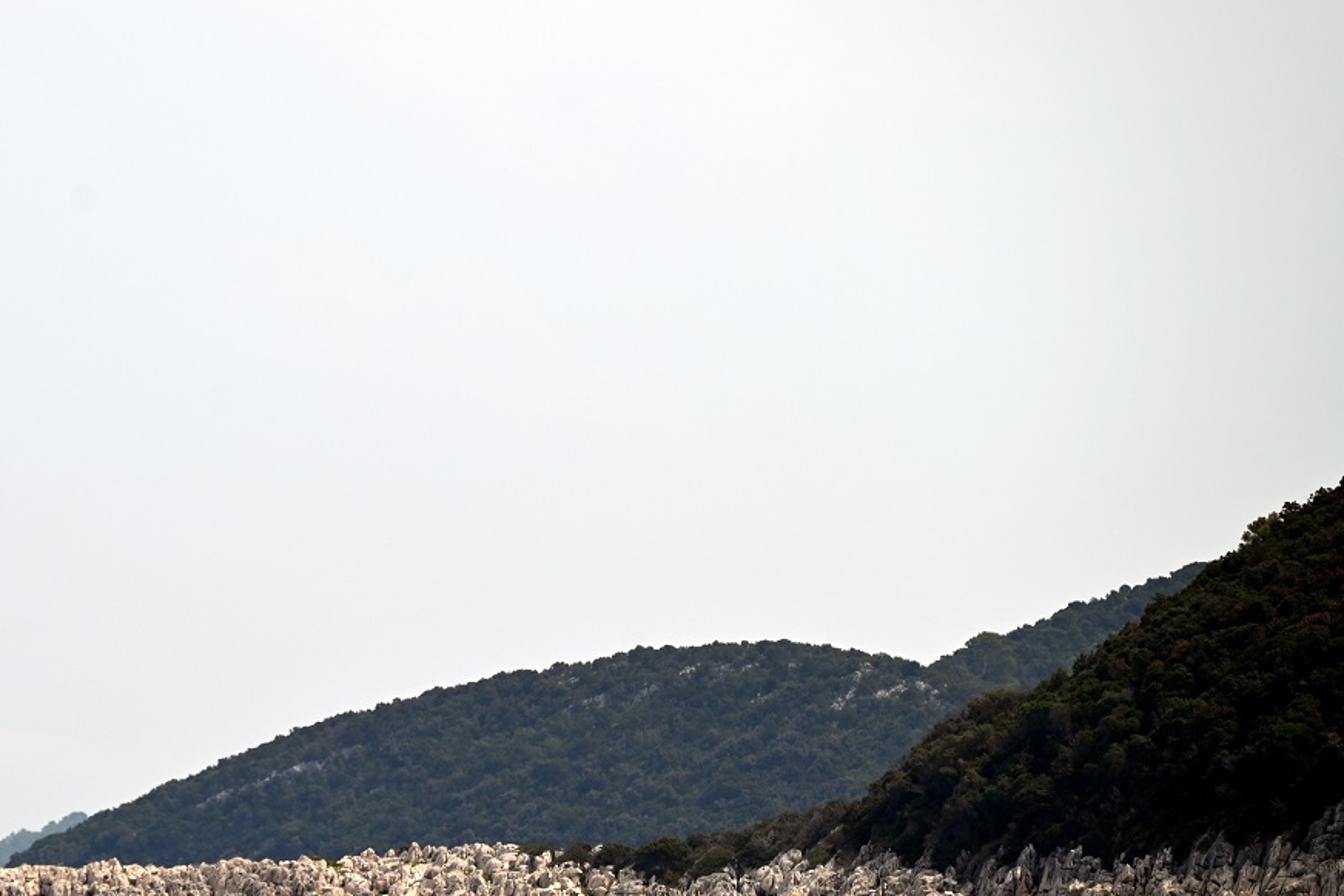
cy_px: 466
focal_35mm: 313
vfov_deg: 4.4
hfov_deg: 6.6
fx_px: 11689
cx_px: 384
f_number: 6.3
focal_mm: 210
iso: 100
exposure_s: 1/1250
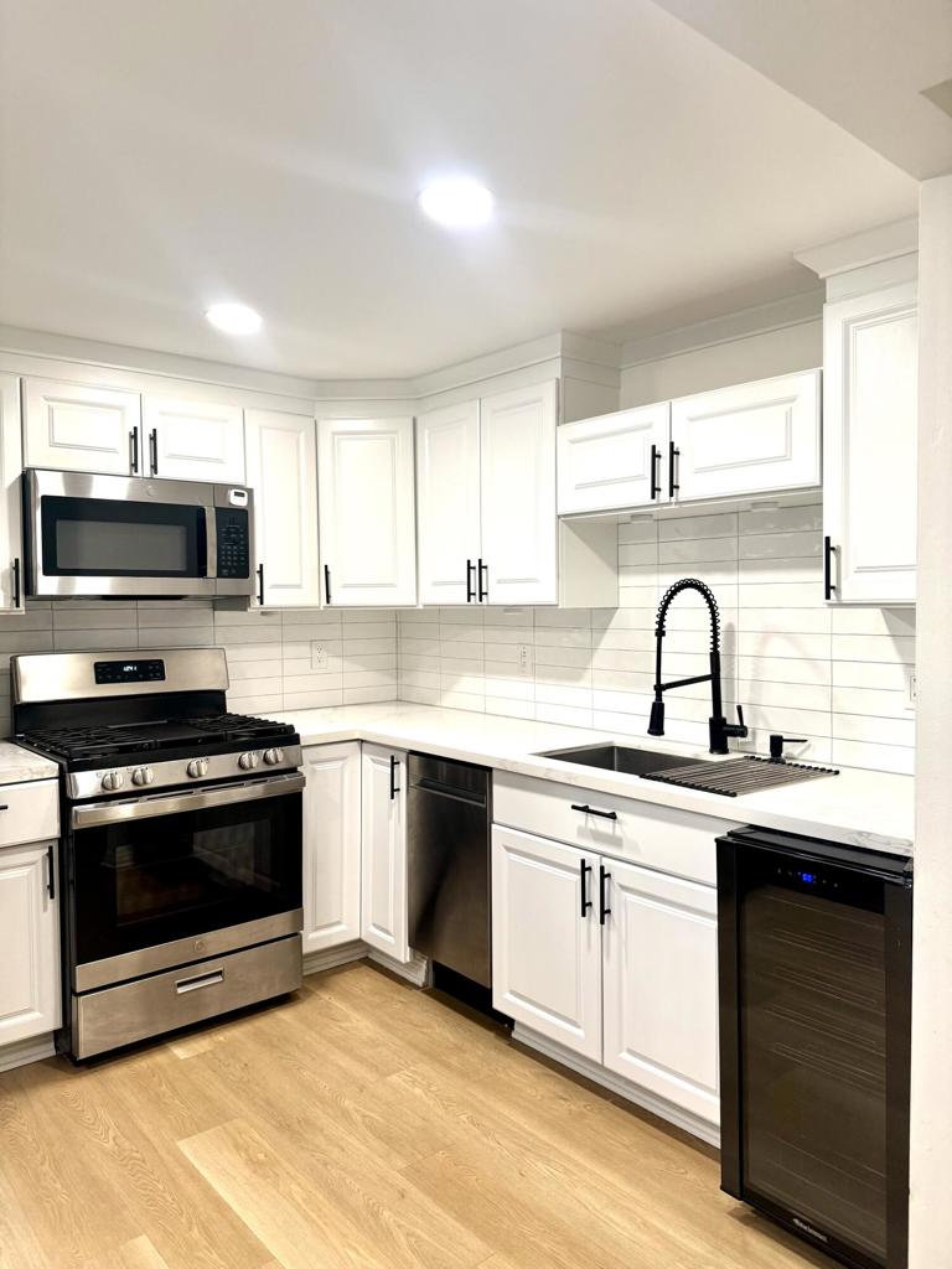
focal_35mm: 24
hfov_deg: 56.8
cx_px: 476
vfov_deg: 71.6
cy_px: 634
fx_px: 880
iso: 160
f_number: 1.78
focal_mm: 6.76
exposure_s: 1/120
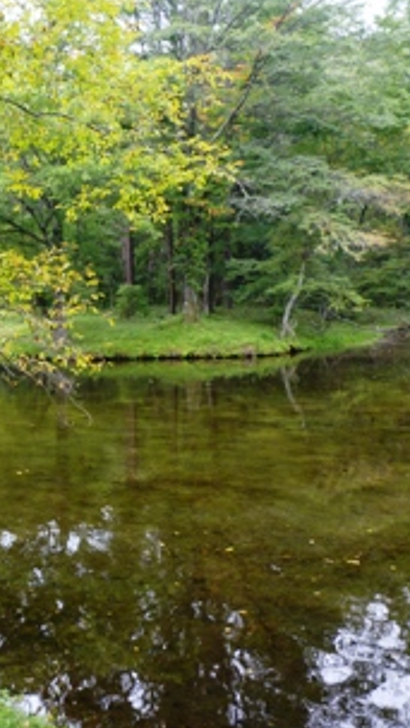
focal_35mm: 43
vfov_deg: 47.2
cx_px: 10
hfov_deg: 26.4
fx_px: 831
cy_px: 314
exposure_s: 1/40
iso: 80
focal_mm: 4.4
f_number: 2.8
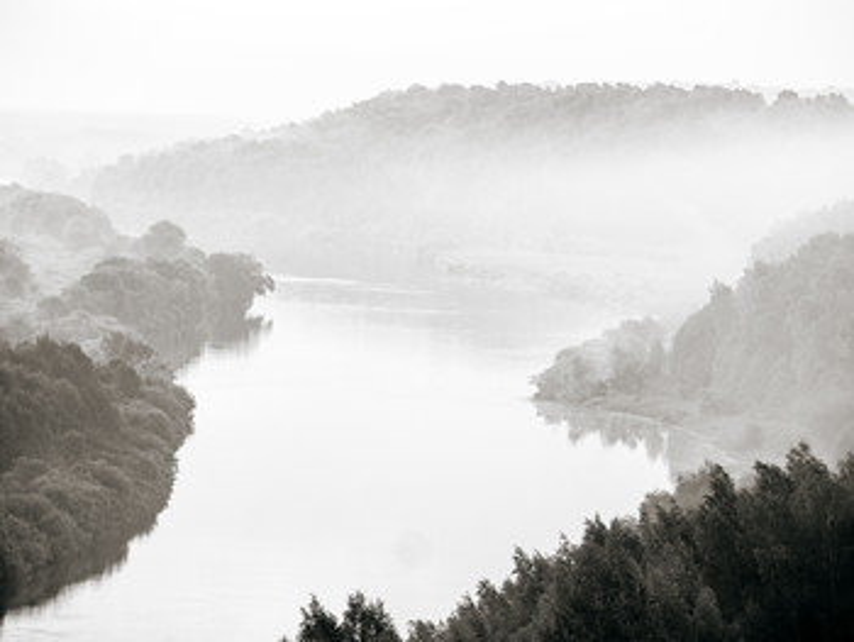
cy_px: 321
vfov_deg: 5.8
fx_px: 6320
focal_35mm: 256
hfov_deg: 7.7
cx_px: 427
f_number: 7.1
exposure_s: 1/100
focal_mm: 128
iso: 200
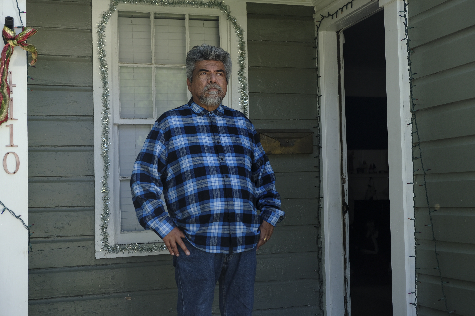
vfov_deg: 26.5
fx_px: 673
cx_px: 238
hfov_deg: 38.9
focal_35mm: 51
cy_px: 158
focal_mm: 34.3
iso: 160
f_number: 3.6
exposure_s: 1/250
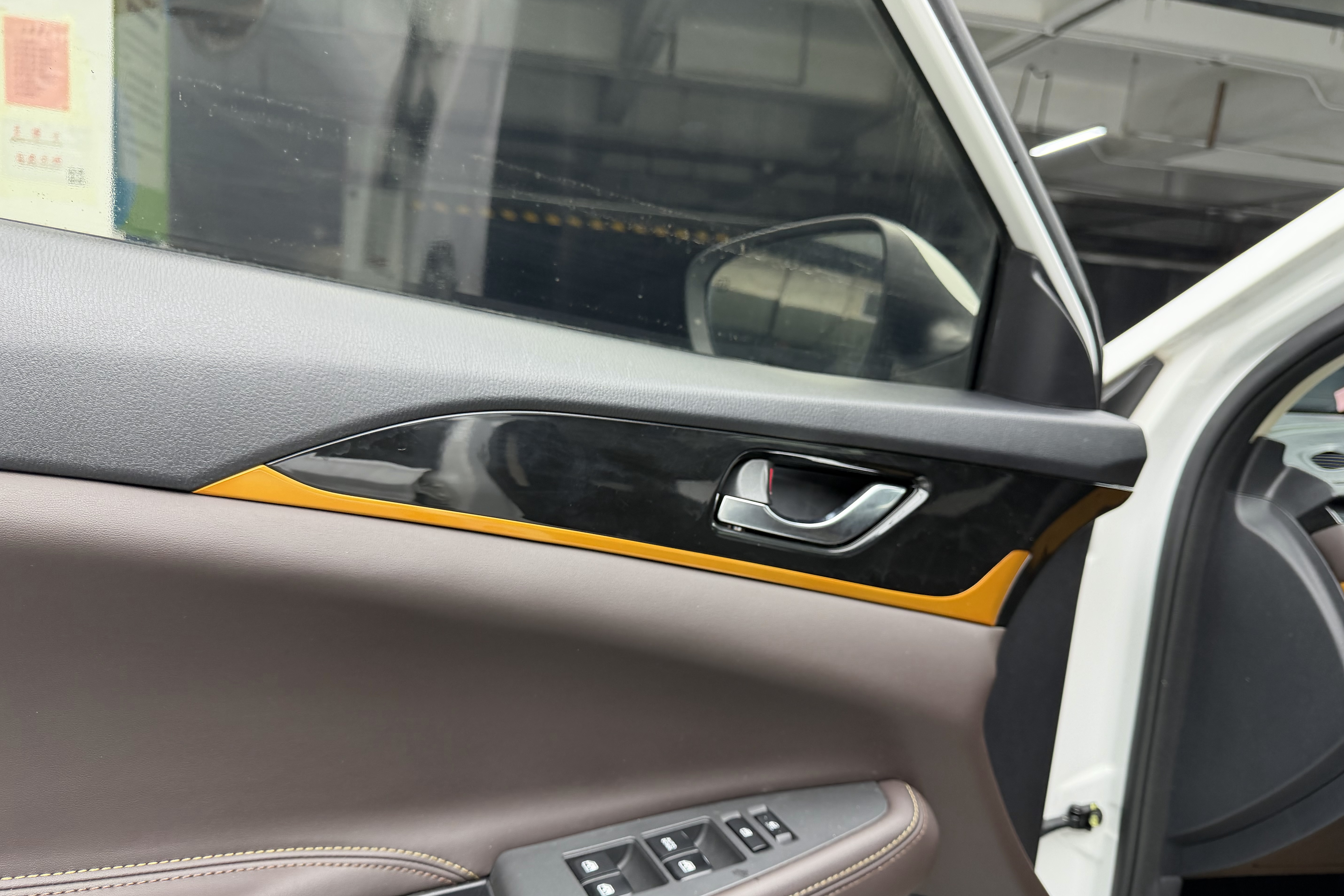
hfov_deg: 71.5
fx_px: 933
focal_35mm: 25
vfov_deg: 51.2
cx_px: 672
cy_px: 499
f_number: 1.78
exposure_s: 1/138
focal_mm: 6.76
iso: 200
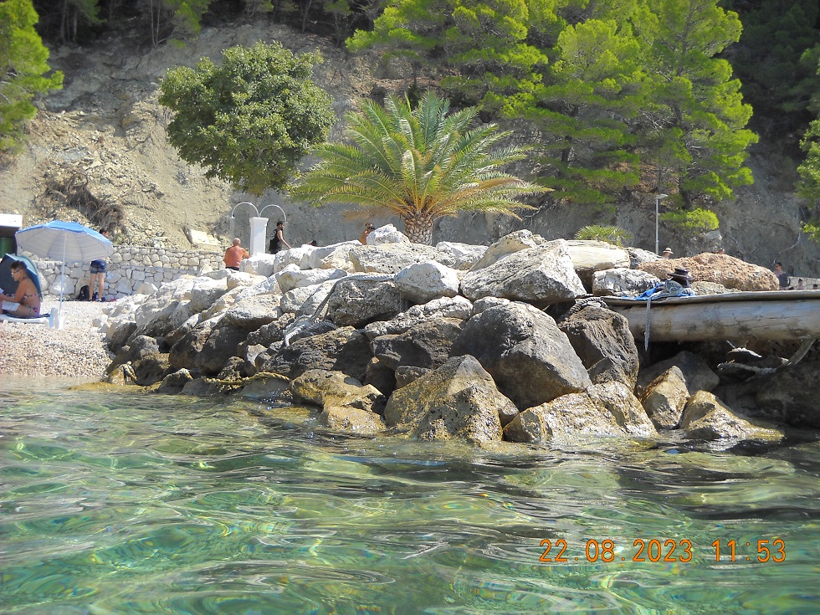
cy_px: 308
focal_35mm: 41
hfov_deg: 45.8
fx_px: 971
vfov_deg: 35.1
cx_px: 410
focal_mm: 6.72
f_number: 5.5
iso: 64
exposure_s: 1/192
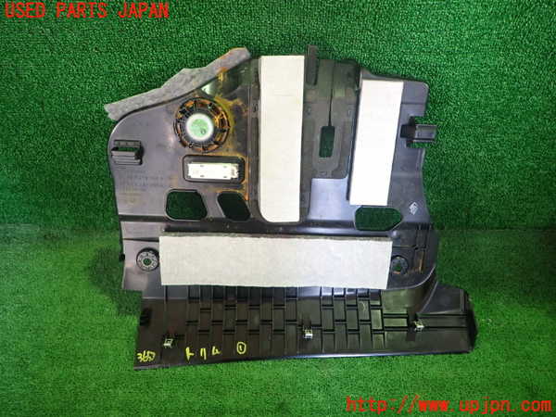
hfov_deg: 69.4
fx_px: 402
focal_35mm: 25
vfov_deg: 54.9
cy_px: 208
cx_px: 278
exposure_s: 1/30
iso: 250
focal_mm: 4.5
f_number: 2
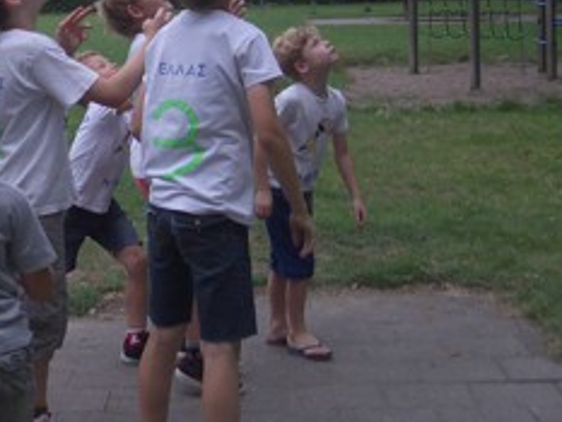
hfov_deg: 21.5
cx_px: 113
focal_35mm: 90
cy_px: -12
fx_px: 1462
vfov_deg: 16.1
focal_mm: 5.8
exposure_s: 1/640
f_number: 2.6
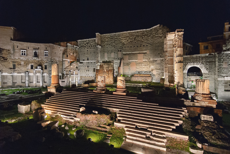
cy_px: 77
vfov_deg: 72.2
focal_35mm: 16
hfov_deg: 94.9
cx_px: 115
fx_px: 106
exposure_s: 1/15
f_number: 2.8
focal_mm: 11
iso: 800
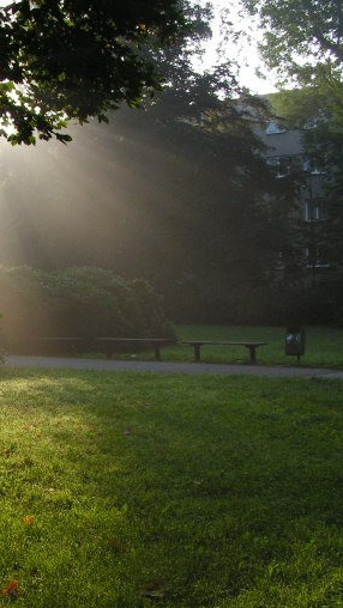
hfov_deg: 20.5
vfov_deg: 36.6
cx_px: 8
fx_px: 921
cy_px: 295
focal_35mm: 57
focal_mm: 6.3
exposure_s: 1/320
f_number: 5
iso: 100
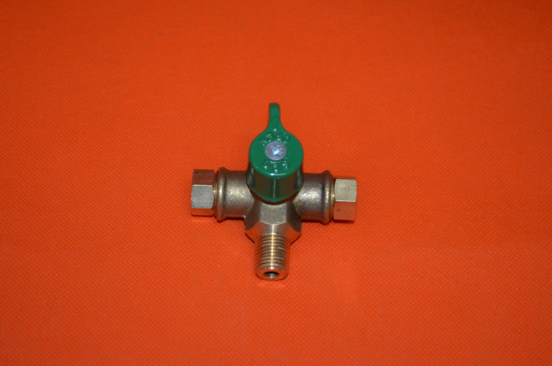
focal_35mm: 82
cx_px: 276
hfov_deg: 24.7
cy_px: 183
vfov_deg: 16.5
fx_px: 1262
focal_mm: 55
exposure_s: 1/60
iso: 800
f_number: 5.6
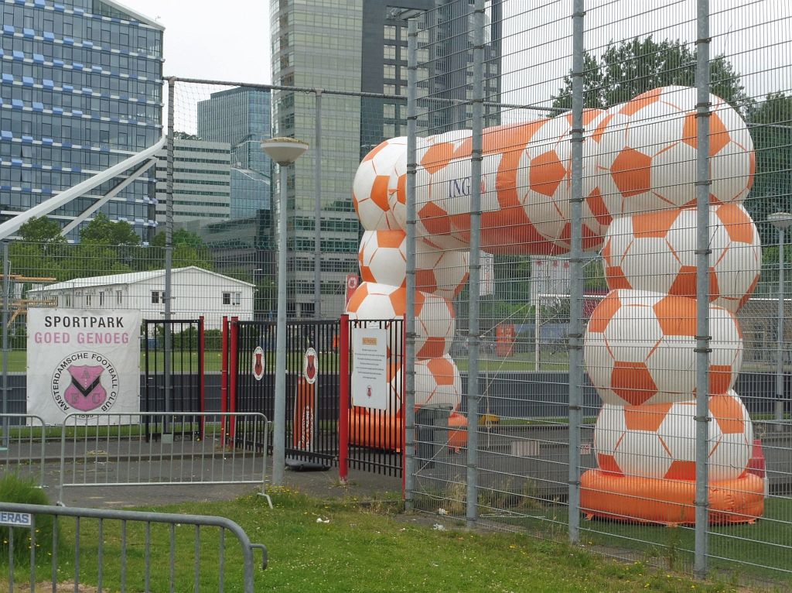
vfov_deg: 19.6
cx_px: 396
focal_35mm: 75
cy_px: 296
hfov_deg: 26.0
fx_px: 1714
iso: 100
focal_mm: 13.3
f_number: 6.3
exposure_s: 1/200
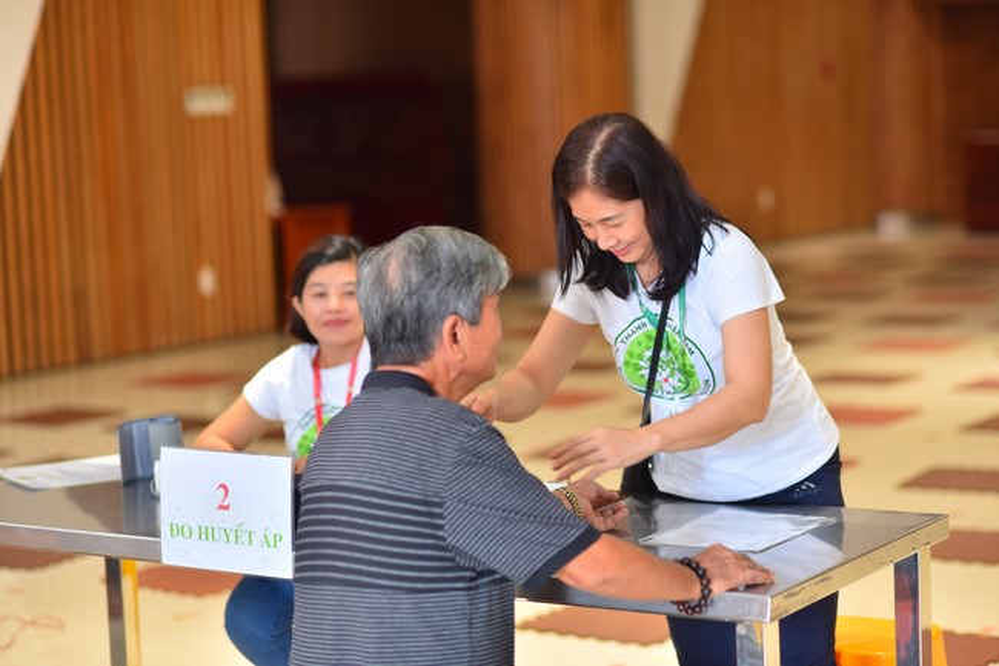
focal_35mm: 85
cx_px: 500
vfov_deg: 16.1
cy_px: 333
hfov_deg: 23.9
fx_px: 2358
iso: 400
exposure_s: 1/100
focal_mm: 85
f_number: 2.5
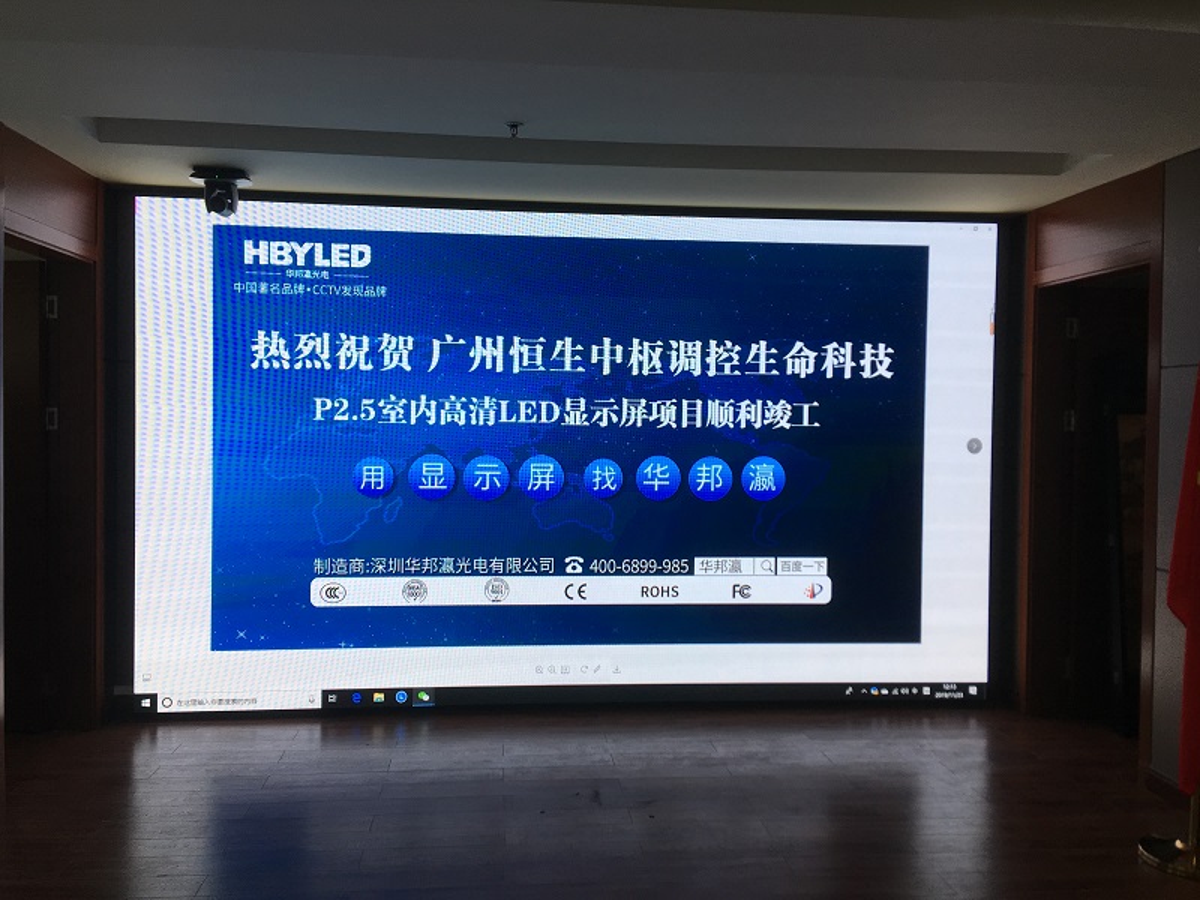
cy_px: 450
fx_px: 1005
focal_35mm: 29
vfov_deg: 48.2
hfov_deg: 61.7
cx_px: 600
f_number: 2.2
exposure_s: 1/100
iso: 32
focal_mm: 4.15
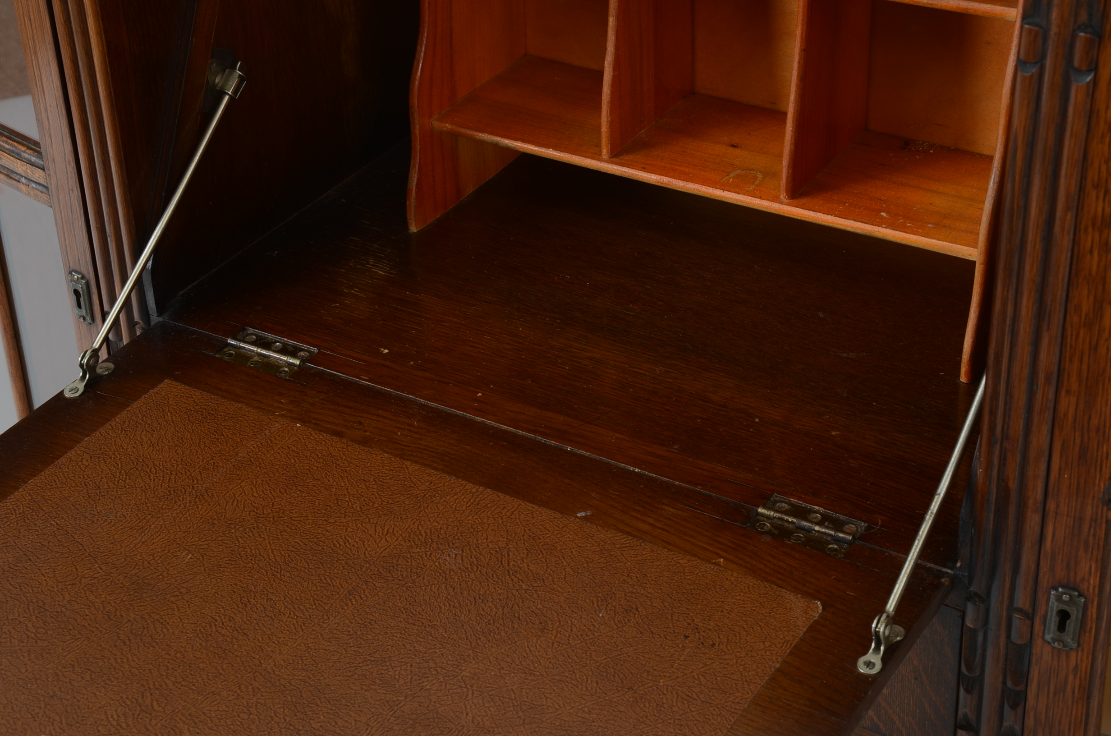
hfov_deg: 27.0
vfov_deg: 18.1
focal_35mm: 75
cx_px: 556
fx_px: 2310
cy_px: 368
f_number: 11
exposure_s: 1/125
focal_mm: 50
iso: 125
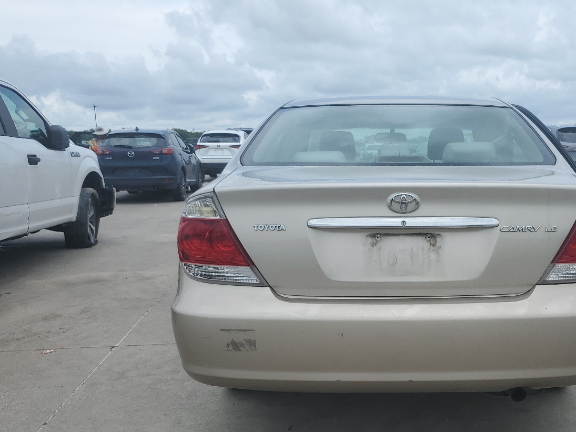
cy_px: 304
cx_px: 401
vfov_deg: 37.1
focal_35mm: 38
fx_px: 632
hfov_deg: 47.8
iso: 50
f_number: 1.5
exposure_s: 1/3333
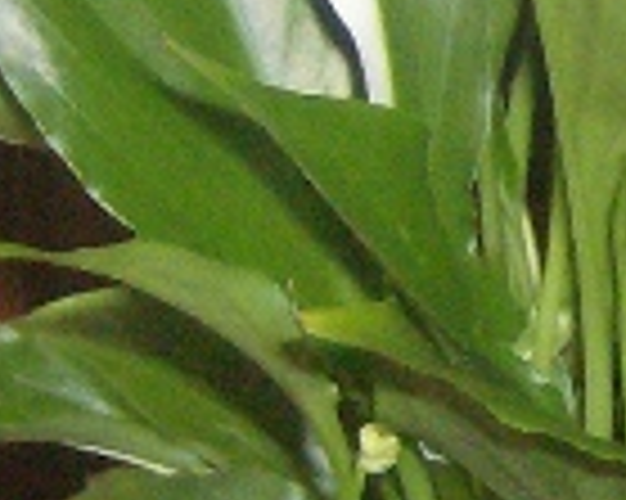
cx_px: 894
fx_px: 4758
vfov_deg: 6.0
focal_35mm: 257
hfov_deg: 7.4
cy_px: 126
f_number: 2.8
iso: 200
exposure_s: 1/60
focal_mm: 6
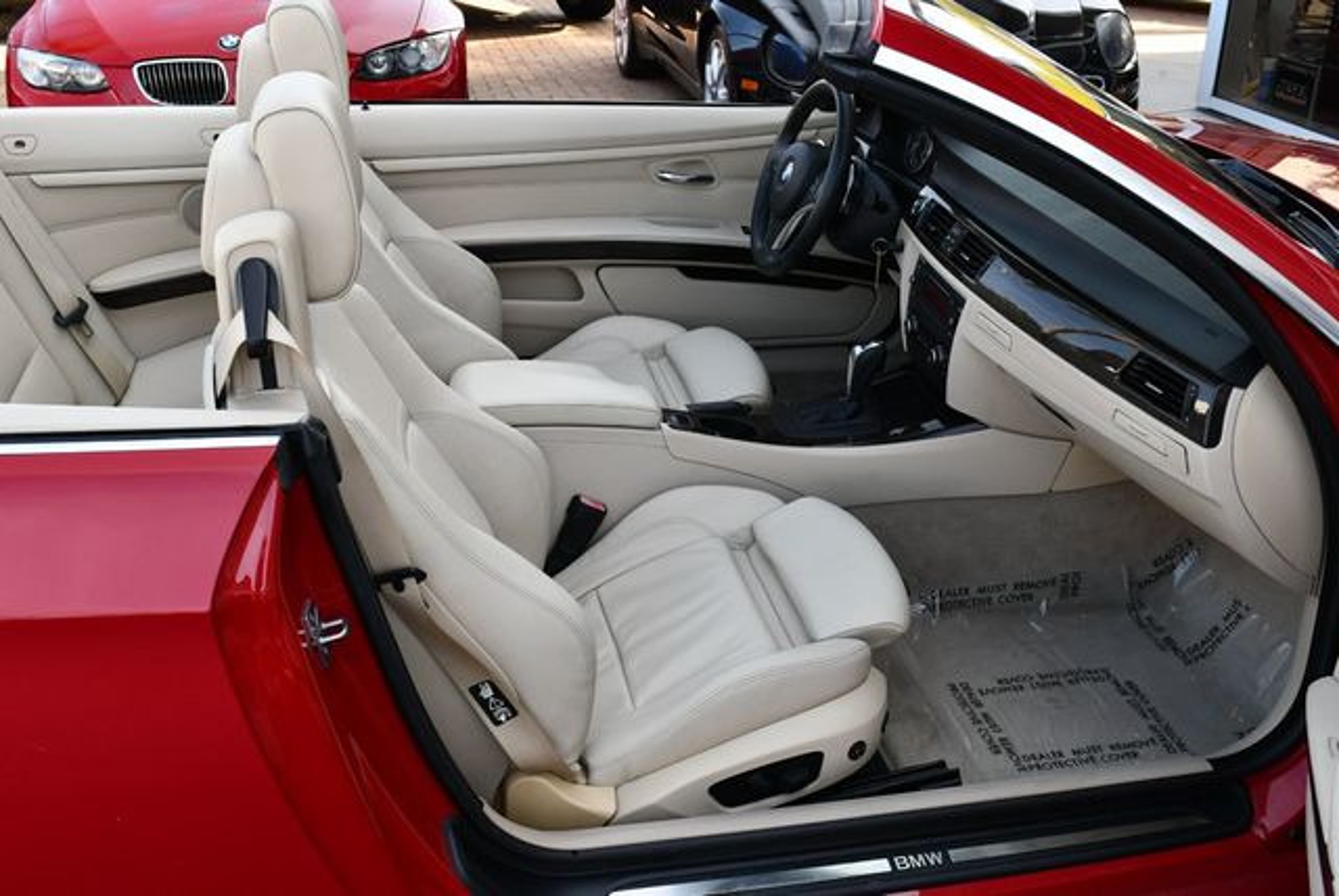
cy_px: 448
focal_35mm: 36
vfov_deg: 36.9
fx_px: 1340
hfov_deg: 53.1
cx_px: 670
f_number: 5.6
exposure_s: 1/250
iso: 250
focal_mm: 18
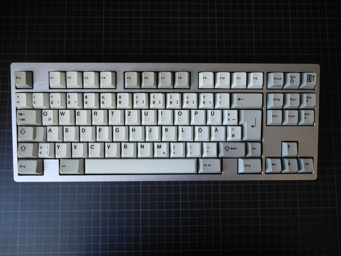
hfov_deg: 63.4
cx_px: 170
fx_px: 276
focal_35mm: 28
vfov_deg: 49.7
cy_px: 128
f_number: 2.8
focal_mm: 6
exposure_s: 1/31.4
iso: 100
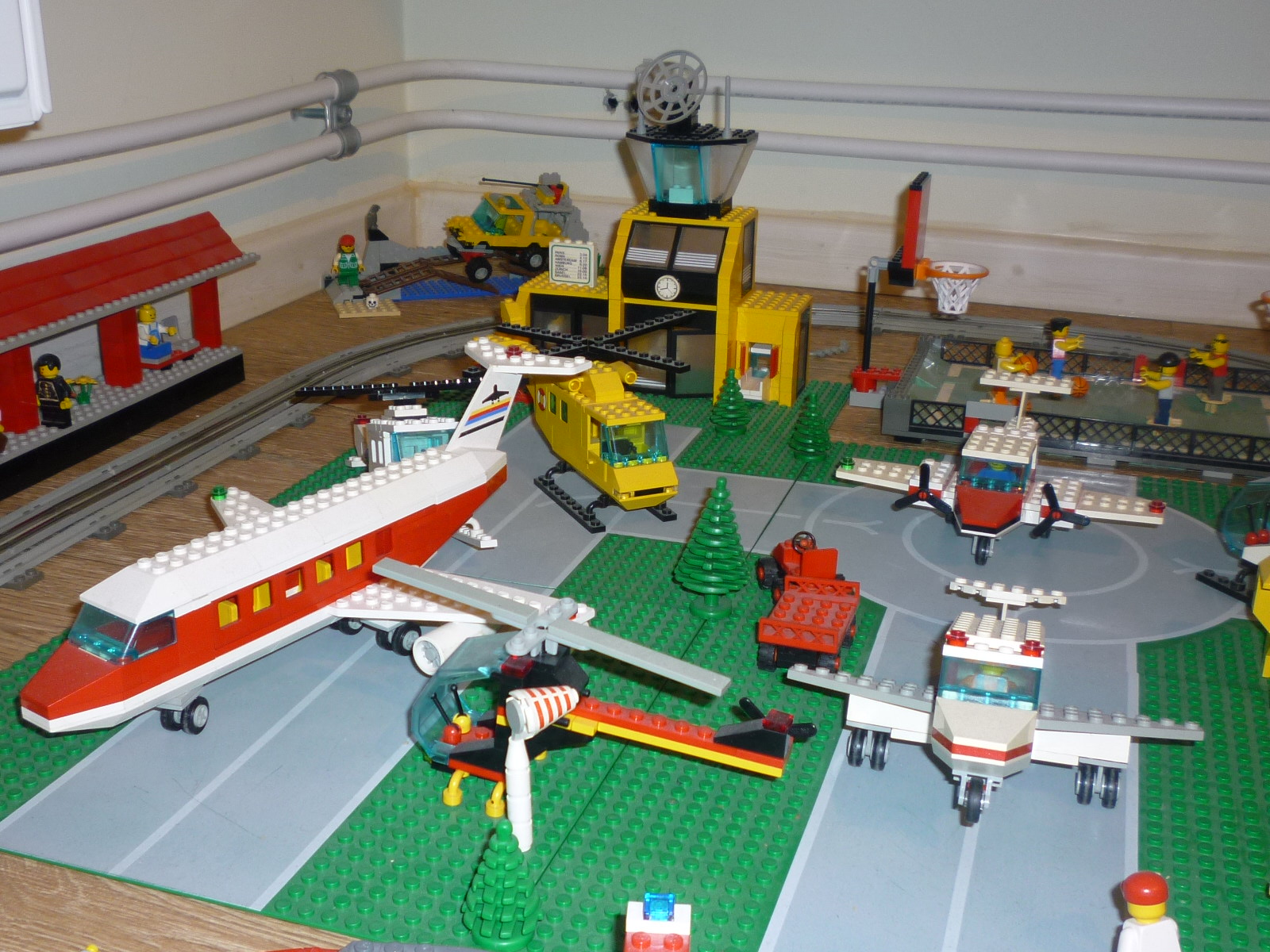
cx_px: 635
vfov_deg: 36.8
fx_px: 1431
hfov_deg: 47.9
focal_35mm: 39
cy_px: 476
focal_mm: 5.2
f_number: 3.3
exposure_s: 1/30
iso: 100
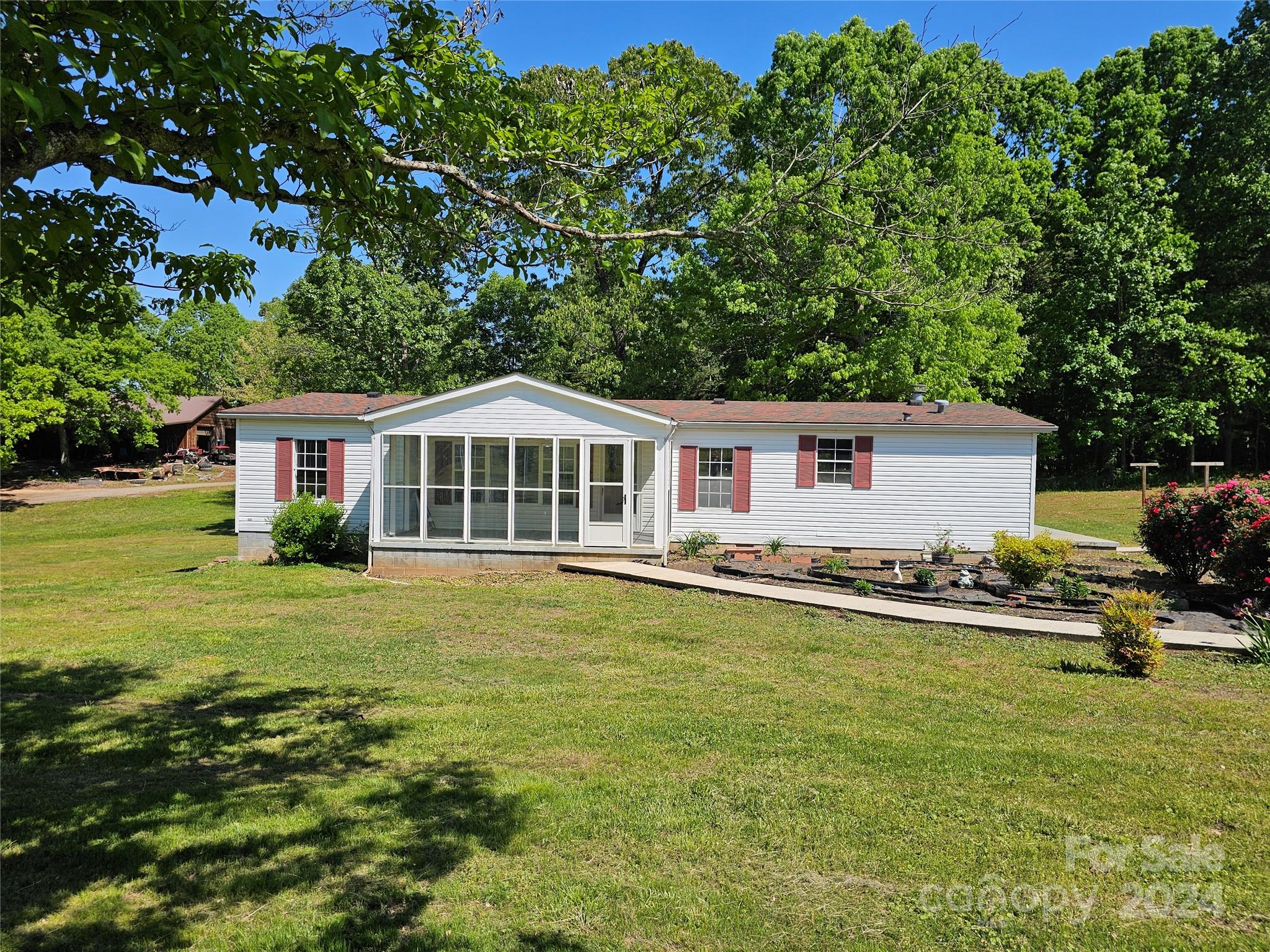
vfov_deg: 58.9
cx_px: 635
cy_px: 476
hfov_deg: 73.9
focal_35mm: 23
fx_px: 844
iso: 16
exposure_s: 1/1380
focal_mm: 6.3
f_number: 1.7
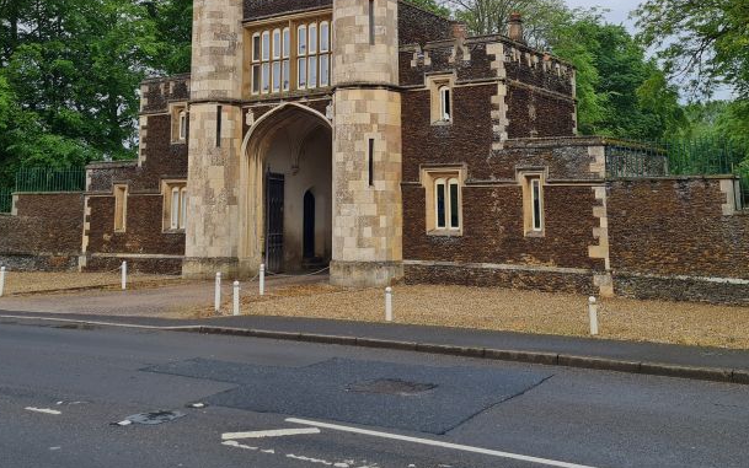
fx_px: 878
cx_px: 349
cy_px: 46
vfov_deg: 28.7
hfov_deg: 46.2
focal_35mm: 43
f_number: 1.8
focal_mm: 5.4
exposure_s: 1/2544
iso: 50
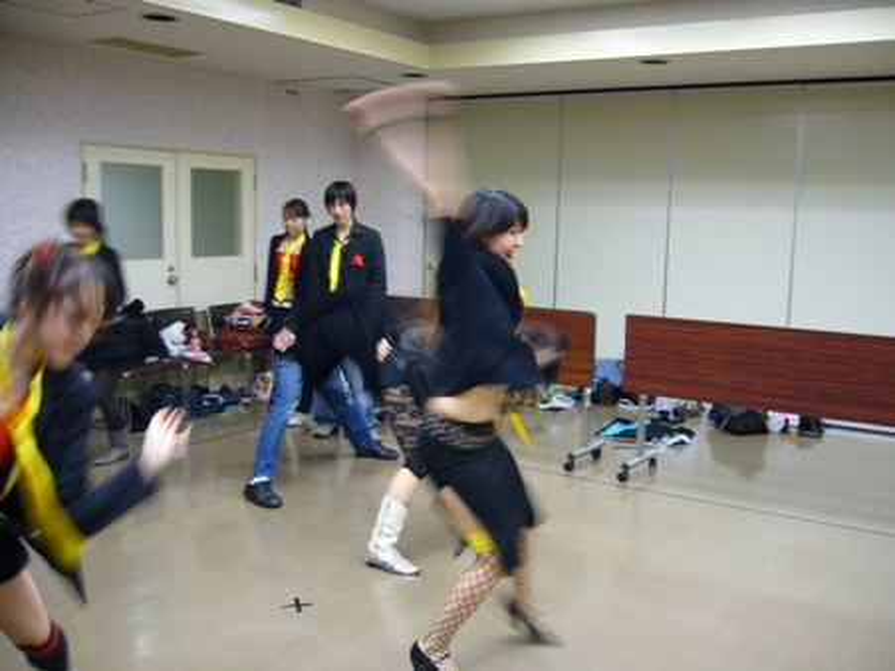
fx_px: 905
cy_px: 336
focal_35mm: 35
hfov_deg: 52.6
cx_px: 448
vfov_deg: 40.7
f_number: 2.8
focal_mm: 5.8
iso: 100
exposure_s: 1/15
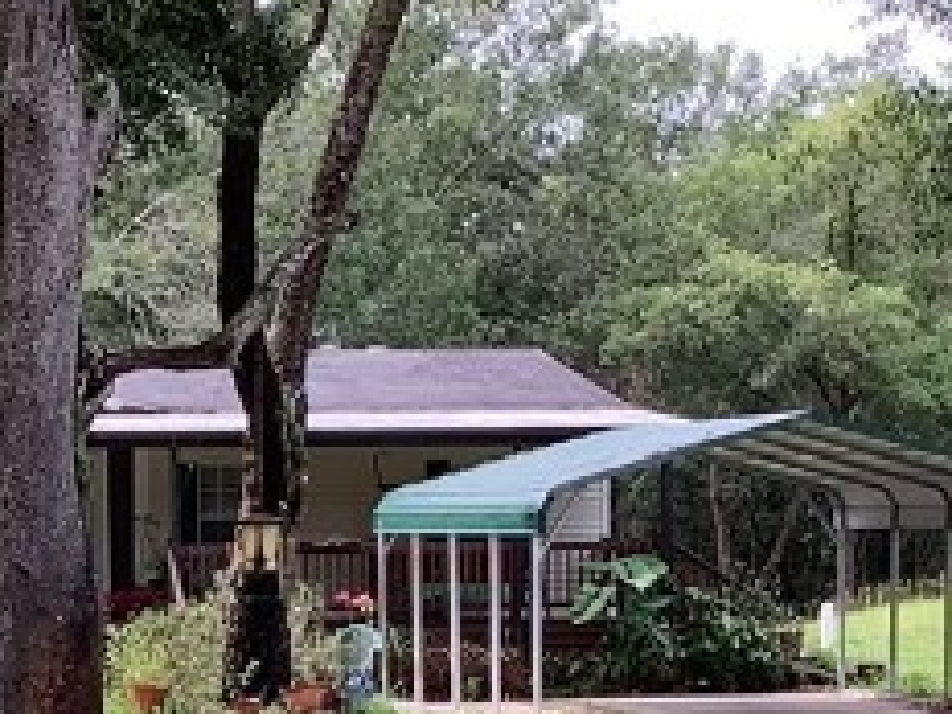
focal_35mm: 137
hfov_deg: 14.1
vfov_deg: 10.7
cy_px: 735
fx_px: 3768
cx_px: -74
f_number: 2.4
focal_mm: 3.3
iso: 25
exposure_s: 1/120
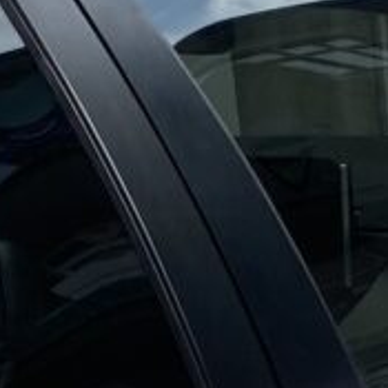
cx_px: 242
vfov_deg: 8.0
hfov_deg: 8.3
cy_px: 769
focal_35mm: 210
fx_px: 2663
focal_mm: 4.25
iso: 32
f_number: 1.8
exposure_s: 1/1182
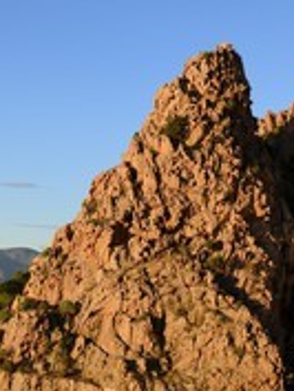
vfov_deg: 24.1
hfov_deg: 18.0
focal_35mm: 80
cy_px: 298
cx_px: -2
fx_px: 905
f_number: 5.6
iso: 100
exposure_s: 1/250
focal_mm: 35
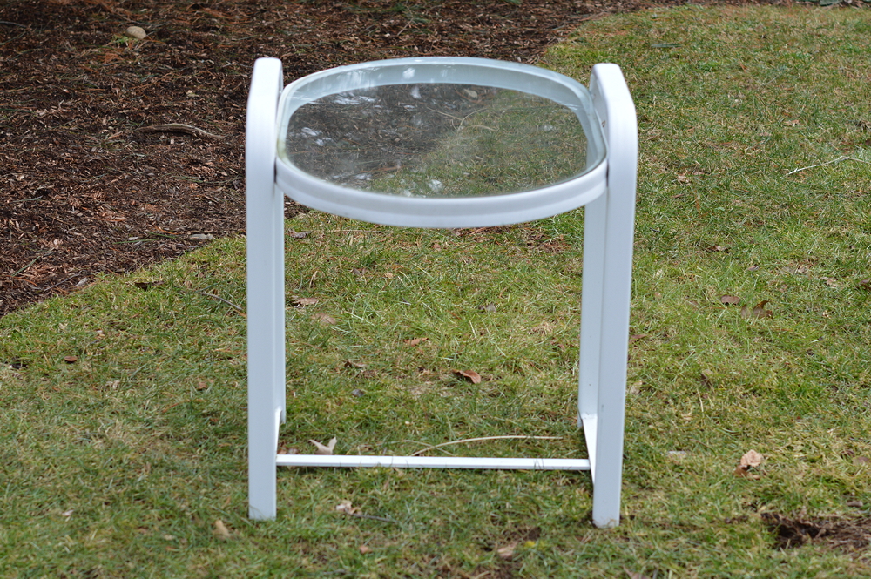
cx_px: 436
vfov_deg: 15.2
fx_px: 2176
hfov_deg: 22.6
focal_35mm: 90
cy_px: 290
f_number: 5.6
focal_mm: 60
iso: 280
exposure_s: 1/500
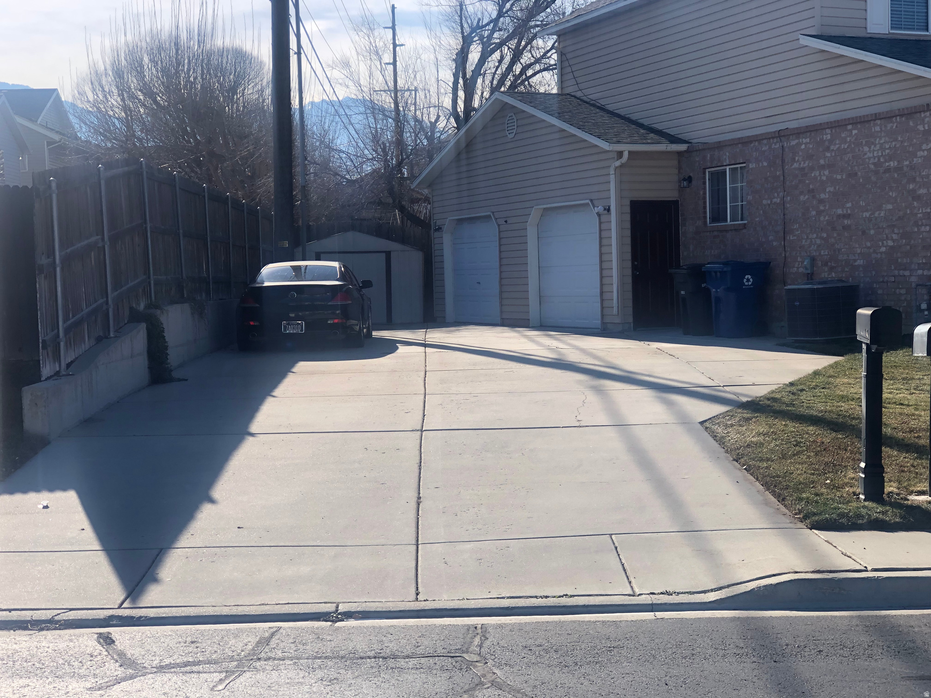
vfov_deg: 25.7
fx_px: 1533
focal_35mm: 57
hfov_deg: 33.8
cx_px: 466
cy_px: 349
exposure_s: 1/695
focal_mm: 6.6
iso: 20
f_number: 2.8
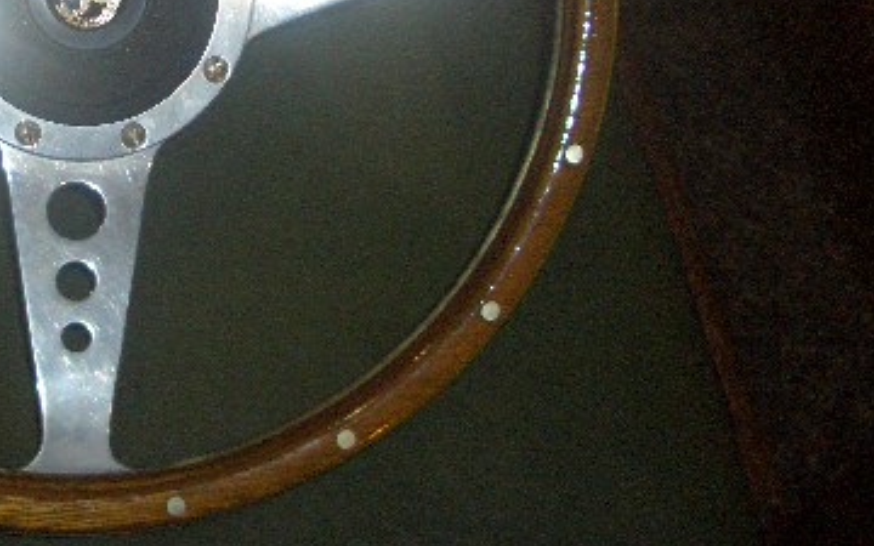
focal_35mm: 66
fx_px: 1572
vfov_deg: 19.1
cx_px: 185
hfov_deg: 30.4
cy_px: -17
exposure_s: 1/60
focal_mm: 5.8
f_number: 2.6
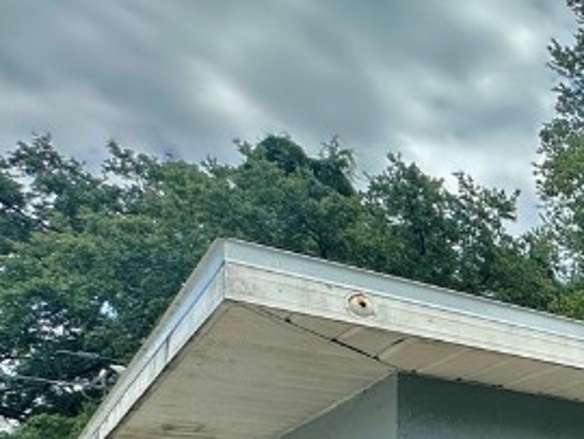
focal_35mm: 53
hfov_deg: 23.7
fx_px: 895
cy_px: 556
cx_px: 980
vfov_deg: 24.4
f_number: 2.2
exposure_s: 1/812
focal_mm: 2.22
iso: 40
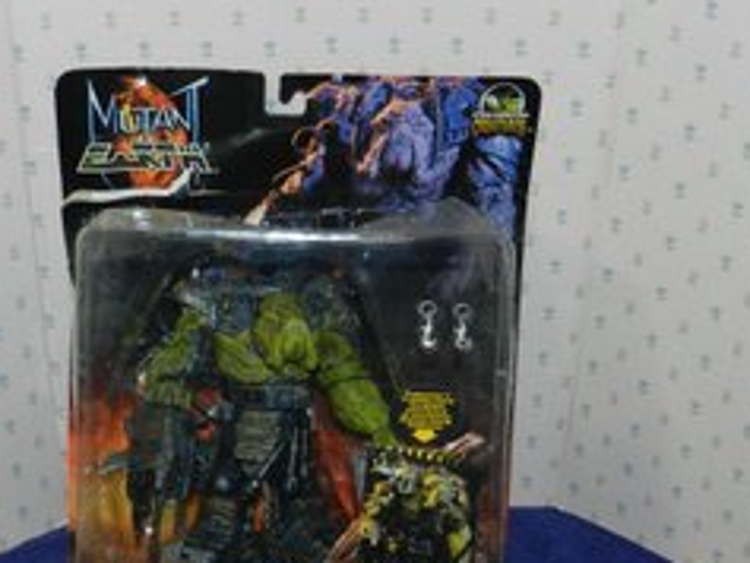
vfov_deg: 26.4
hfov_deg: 34.8
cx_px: 299
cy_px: 381
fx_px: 1192
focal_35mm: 55
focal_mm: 6.7
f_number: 4
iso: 200
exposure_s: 1/30
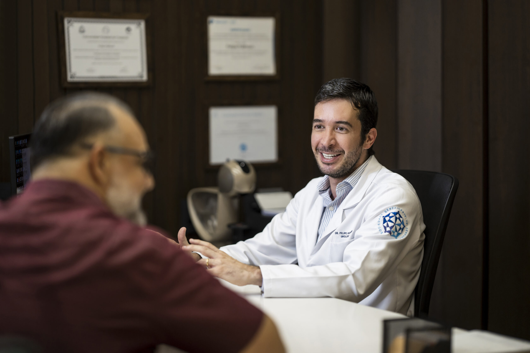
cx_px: 265
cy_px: 176
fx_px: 1251
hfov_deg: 23.9
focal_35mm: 85
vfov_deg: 16.1
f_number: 1.4
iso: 1000
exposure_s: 1/1000
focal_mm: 85
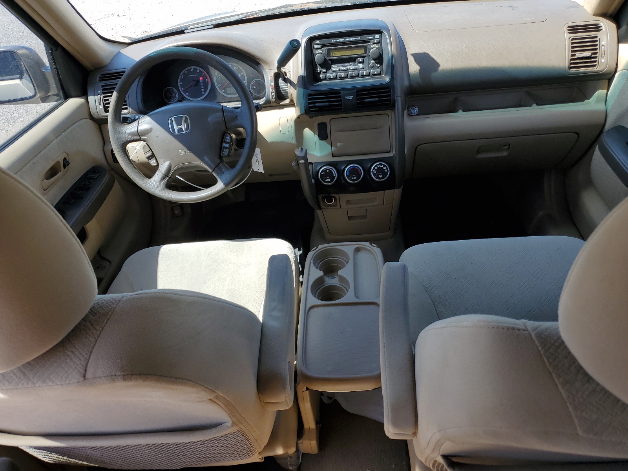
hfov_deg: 67.3
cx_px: 314
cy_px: 236
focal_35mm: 26
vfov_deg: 53.1
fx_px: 472
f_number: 1.5
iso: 50
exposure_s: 1/556
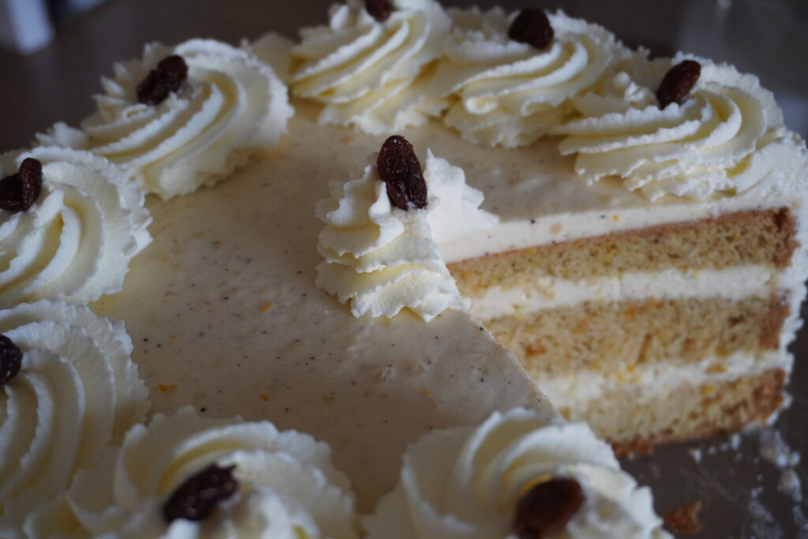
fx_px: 1010
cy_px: 270
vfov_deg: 29.9
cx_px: 404
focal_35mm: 45
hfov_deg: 43.6
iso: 2000
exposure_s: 1/160
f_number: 5
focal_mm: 30
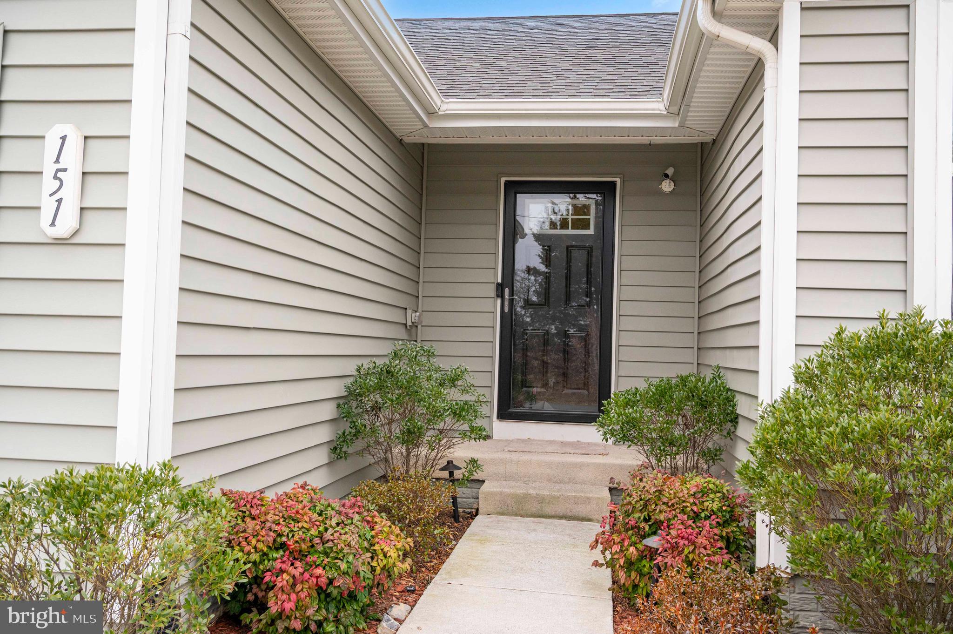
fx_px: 860
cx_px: 476
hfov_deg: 58.0
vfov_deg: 40.5
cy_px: 317
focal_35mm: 32
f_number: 8
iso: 1000
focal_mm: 32.5
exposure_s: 1/250
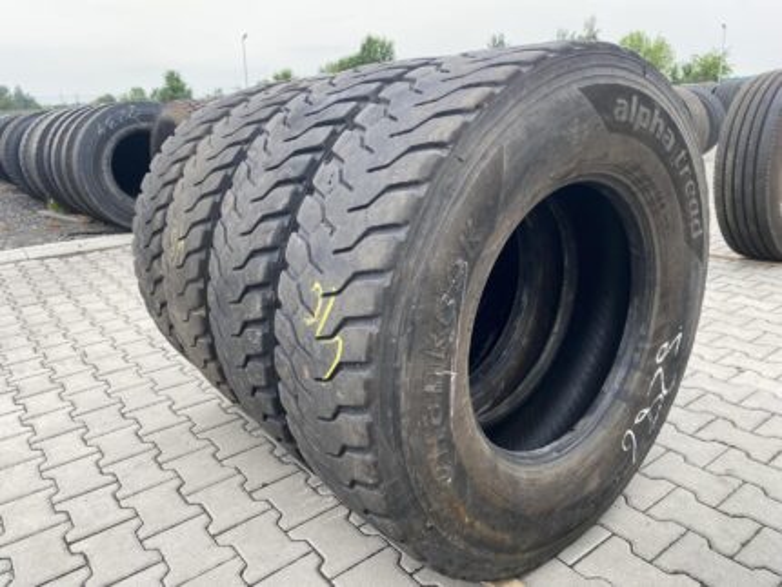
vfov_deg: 53.1
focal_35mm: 26
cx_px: 391
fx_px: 588
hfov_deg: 67.3
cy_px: 294
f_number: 1.8
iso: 32
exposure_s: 1/357
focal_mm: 4.25
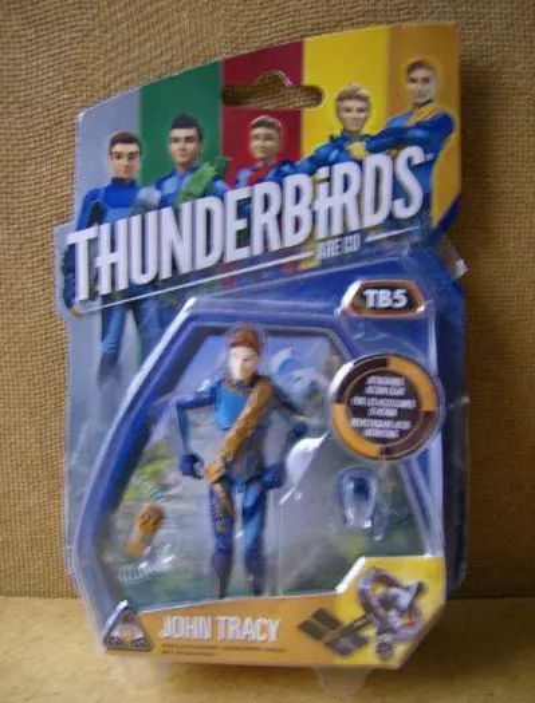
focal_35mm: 36
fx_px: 736
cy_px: 352
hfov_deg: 40.0
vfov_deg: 51.1
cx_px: 268
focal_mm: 6
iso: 200
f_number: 2.8
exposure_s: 1/4.46
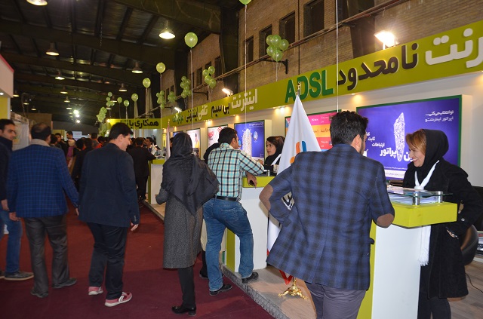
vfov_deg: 47.7
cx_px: 242
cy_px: 160
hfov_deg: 67.5
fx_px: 361
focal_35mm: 27
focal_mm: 18
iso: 800
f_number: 3.5
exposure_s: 1/100
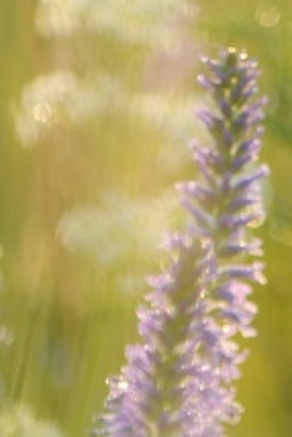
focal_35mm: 1810
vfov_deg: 1.1
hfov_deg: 0.8
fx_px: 21988
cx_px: 809
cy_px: -3
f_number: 5
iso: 100
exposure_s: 1/320
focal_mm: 185
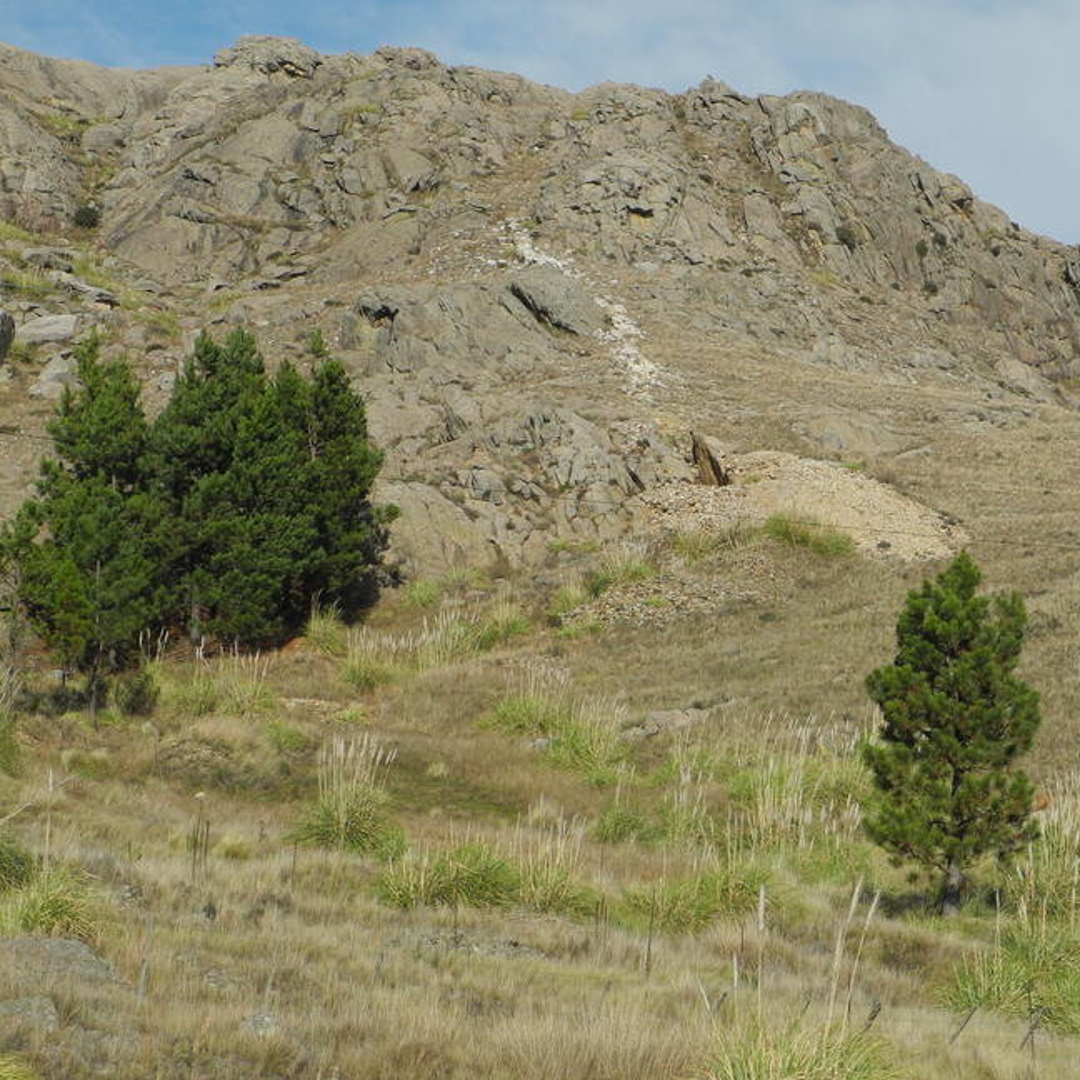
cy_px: 575
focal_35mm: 95
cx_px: 667
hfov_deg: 18.3
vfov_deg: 18.3
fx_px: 3353
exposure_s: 1/1250
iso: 100
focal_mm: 14.5
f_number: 4.5
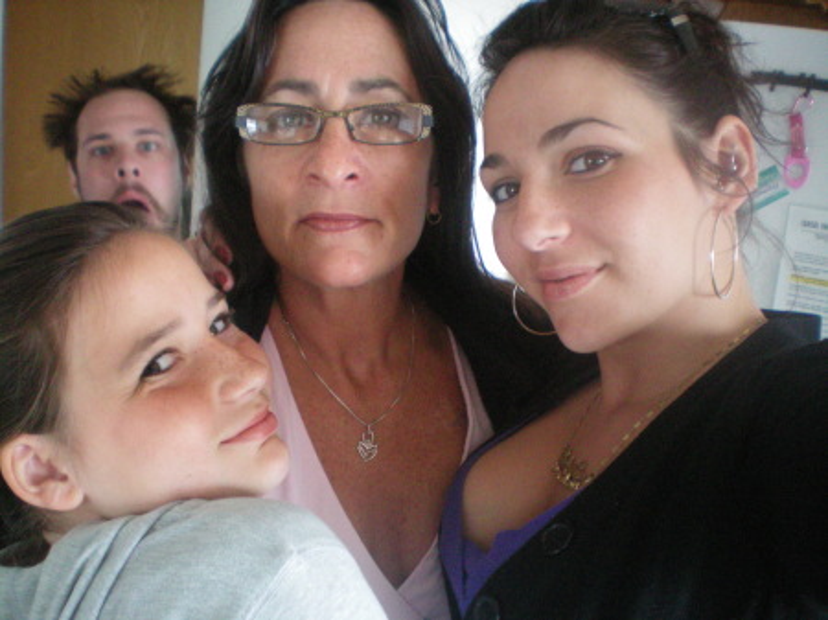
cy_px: 310
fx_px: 908
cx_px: 414
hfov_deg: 49.0
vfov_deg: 37.7
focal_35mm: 38
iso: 400
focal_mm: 6.3
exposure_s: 1/60
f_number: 3.1
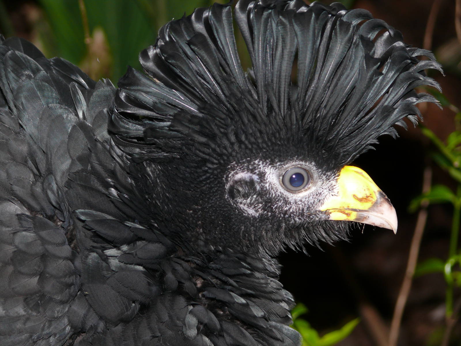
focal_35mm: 182
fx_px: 2424
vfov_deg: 8.2
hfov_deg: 10.9
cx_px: 230
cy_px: 173
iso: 100
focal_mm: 38.4
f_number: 3.6
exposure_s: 1/30
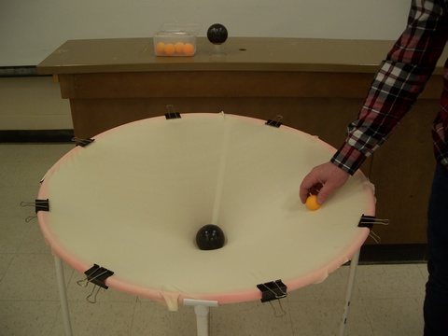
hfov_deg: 50.1
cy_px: 168
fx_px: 479
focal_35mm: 37
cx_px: 224
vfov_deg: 38.7
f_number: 2.8
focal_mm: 7.8
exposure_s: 1/60
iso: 80
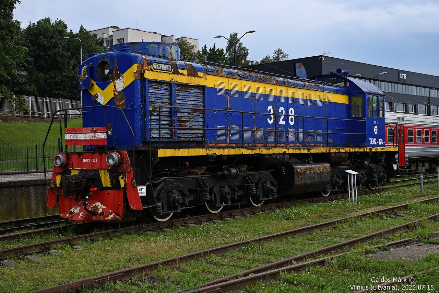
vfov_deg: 26.5
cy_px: 146
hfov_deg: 38.9
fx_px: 622
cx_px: 220
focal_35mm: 51
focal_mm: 34
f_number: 5.6
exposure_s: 1/400
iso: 500
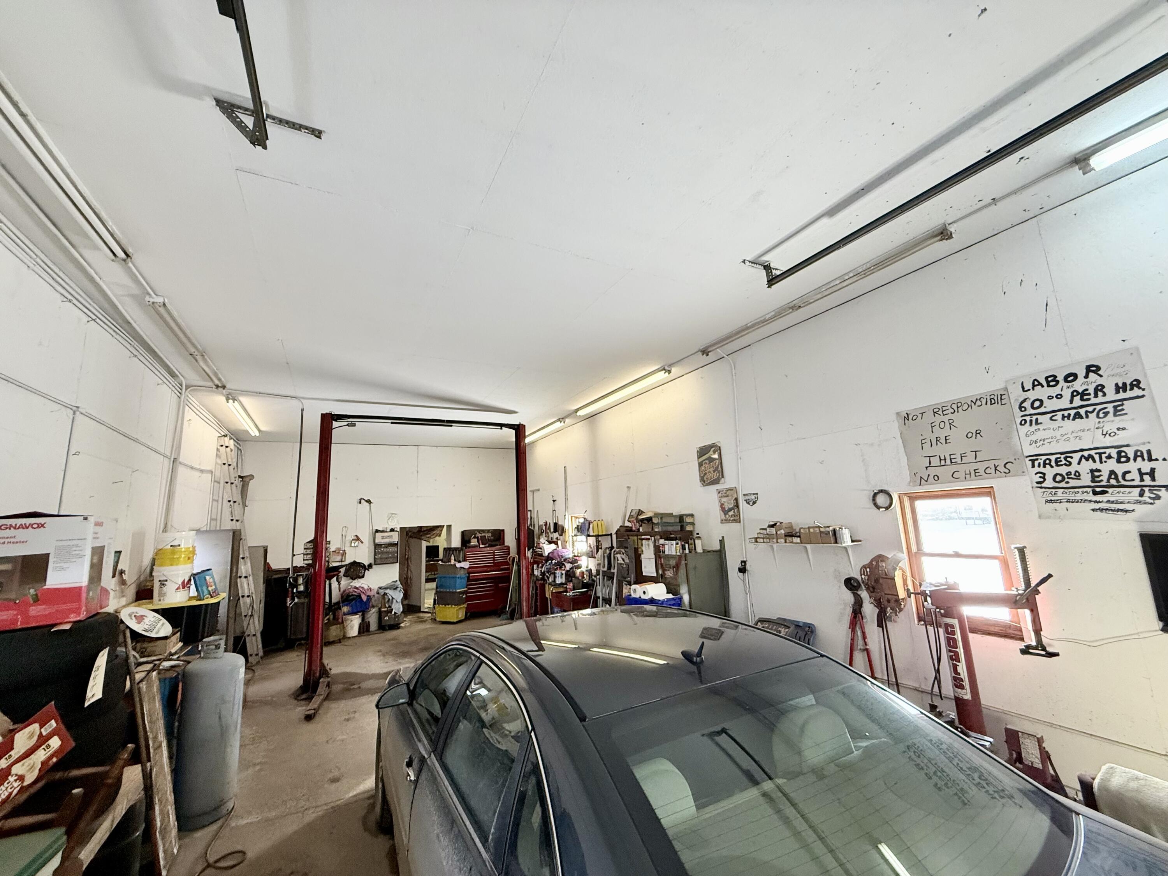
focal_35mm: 14
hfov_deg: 102.1
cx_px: 584
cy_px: 438
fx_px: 472
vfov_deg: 85.7
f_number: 2.2
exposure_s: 1/120
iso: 250
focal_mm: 2.22
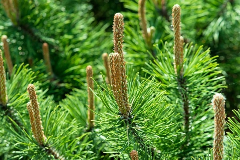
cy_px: 80
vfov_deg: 10.2
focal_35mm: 135
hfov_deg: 15.2
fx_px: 900
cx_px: 120
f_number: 8
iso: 800
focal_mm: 135
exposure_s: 1/800
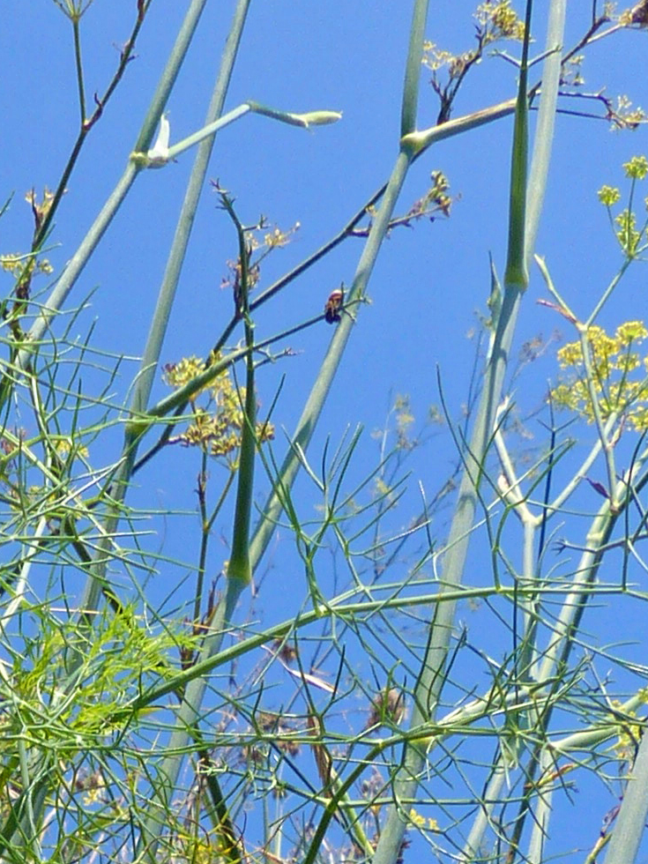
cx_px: 41
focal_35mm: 102
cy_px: 1190
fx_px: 2546
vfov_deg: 17.8
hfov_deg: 14.3
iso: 100
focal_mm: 4.5
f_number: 4
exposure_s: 1/500
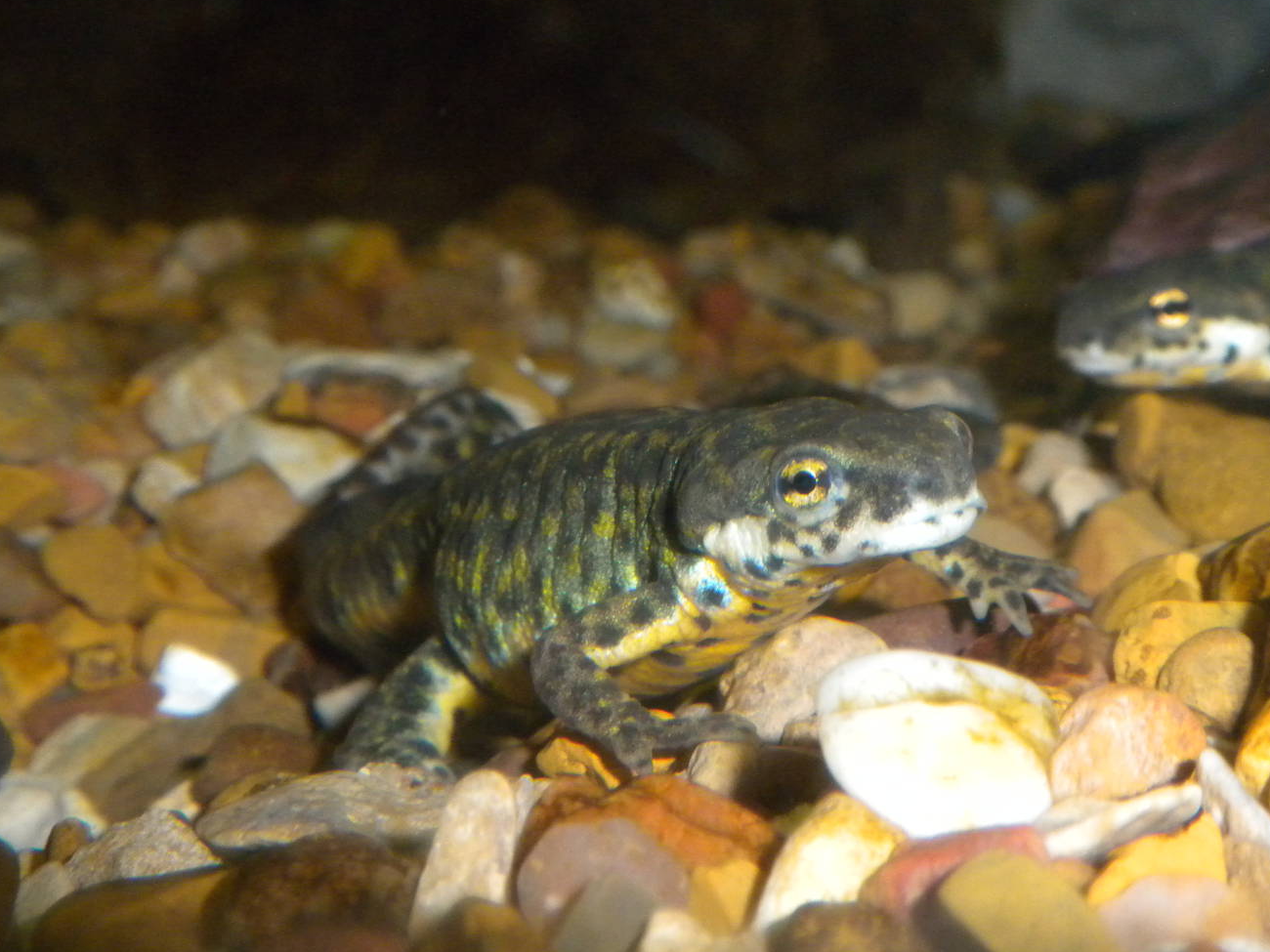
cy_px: 392
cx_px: 761
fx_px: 2348
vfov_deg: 22.9
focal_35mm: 64
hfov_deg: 30.2
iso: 400
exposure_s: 1/30
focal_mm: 9.1
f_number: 11
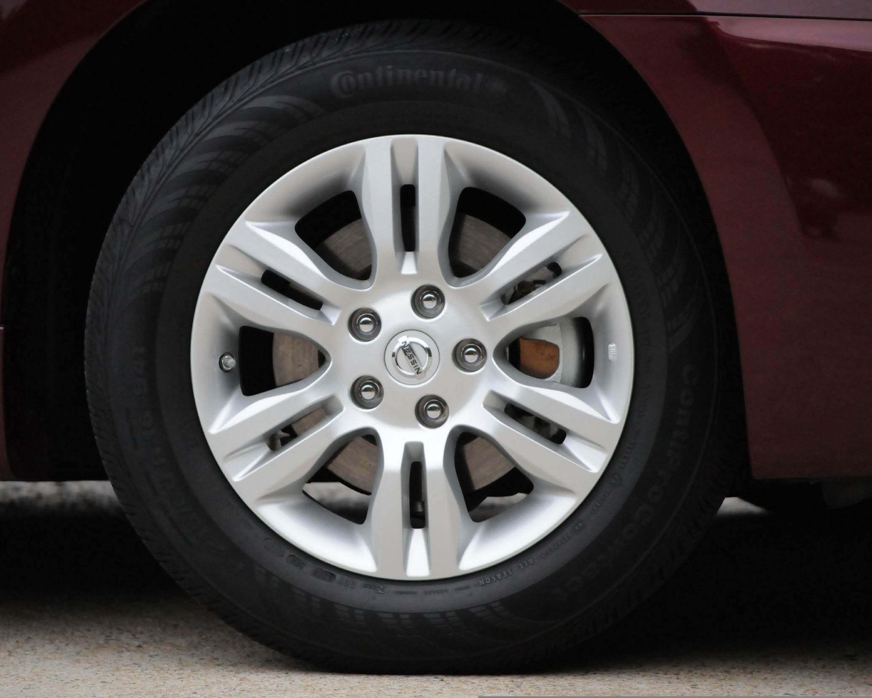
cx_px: 375
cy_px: 348
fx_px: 5925
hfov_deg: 8.4
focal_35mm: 230
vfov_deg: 6.7
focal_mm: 135
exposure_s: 1/640
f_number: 5.6
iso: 2000
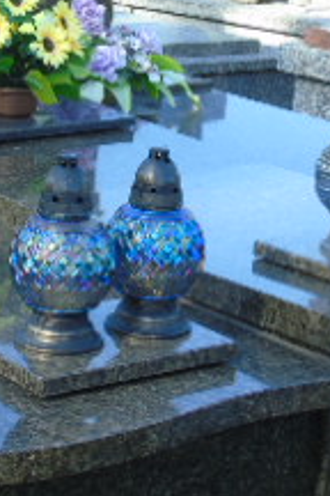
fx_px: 1444
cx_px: 138
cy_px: 165
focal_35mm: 105
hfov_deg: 13.0
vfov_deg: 19.4
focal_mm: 6.1
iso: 80
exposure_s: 1/125
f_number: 3.8
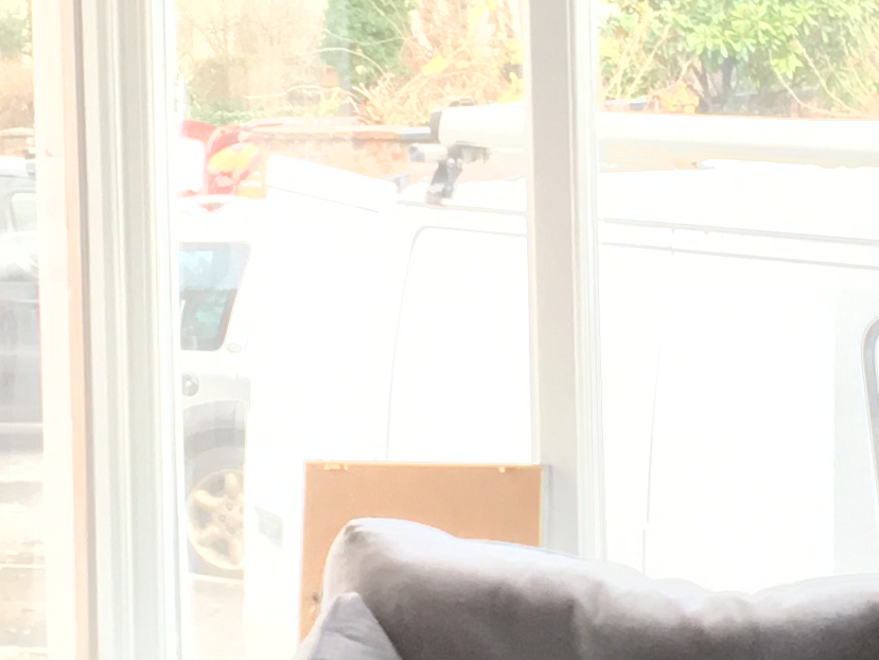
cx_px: 522
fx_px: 3581
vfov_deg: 10.5
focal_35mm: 141
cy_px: 155
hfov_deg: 14.0
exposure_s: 1/33
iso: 80
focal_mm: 4.15
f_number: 2.2
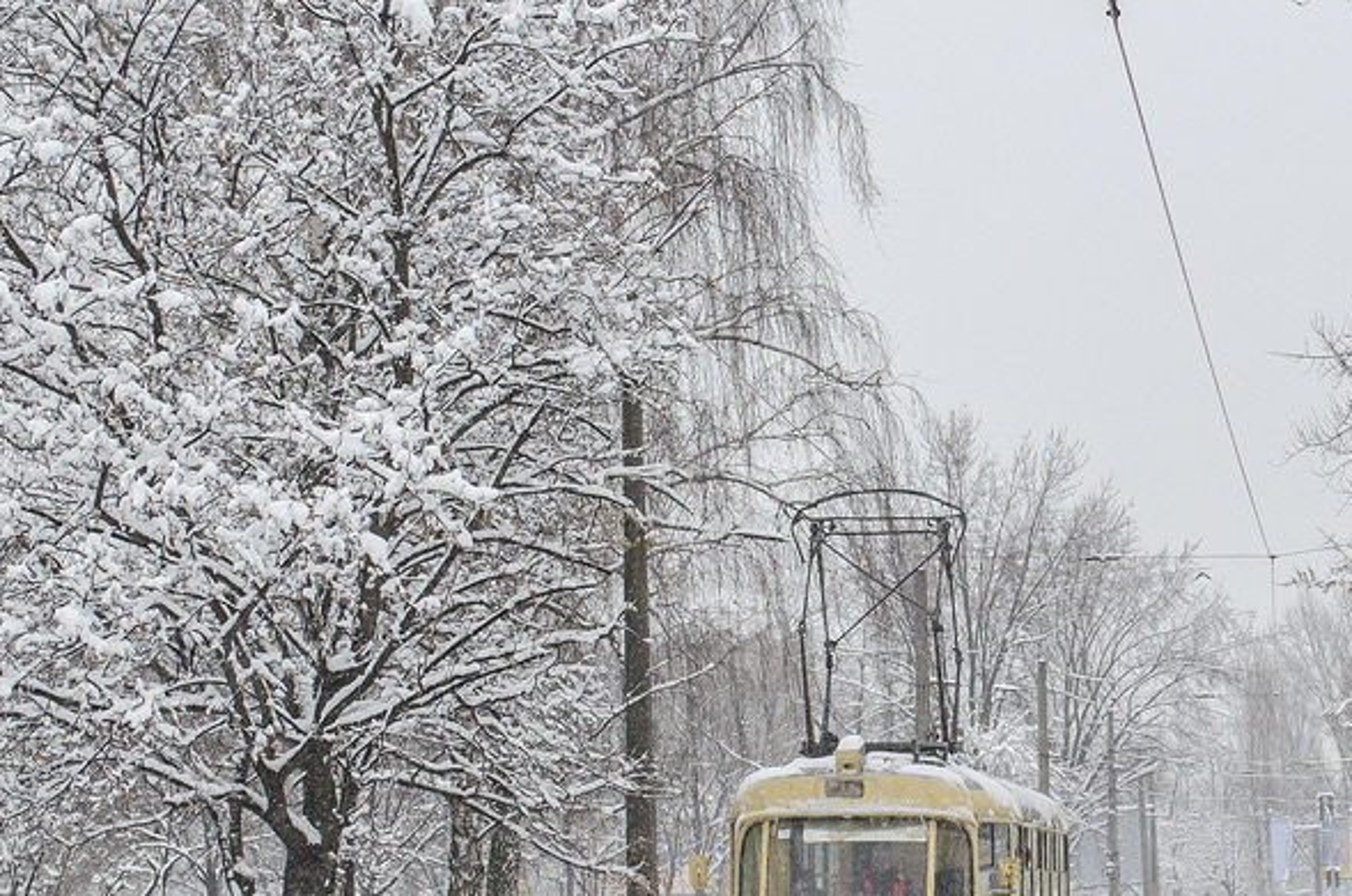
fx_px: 4609
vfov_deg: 11.1
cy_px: 459
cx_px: 1019
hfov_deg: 16.6
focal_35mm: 123
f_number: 5.6
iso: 200
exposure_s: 1/400
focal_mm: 40
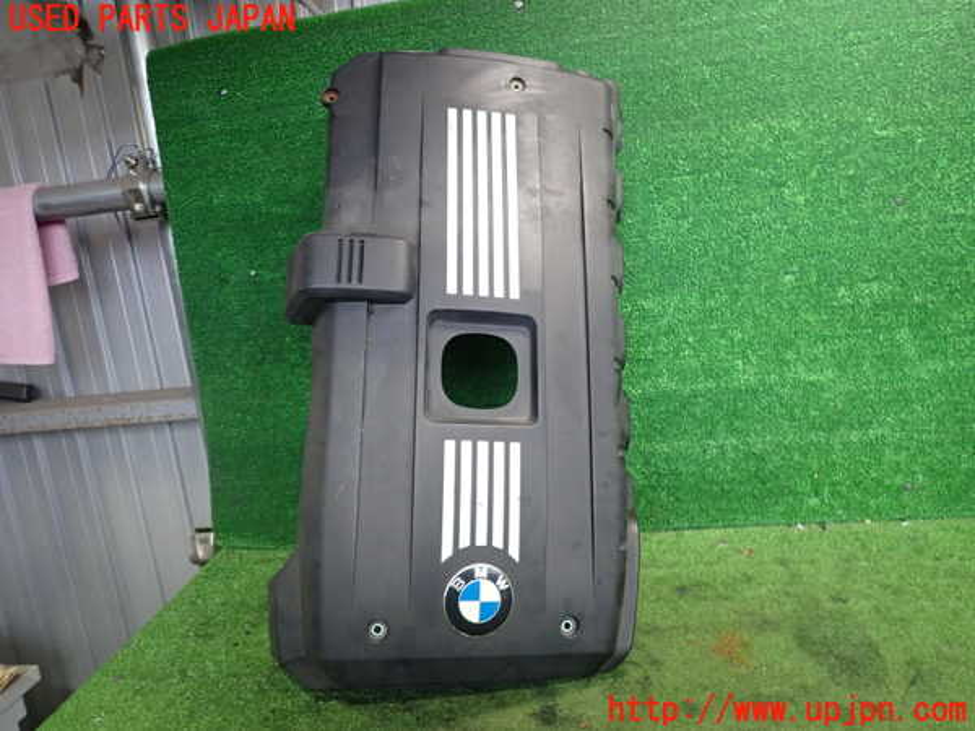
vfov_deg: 54.9
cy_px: 366
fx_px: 704
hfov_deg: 69.4
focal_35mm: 25
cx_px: 488
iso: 250
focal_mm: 4.5
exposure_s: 1/30
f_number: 2
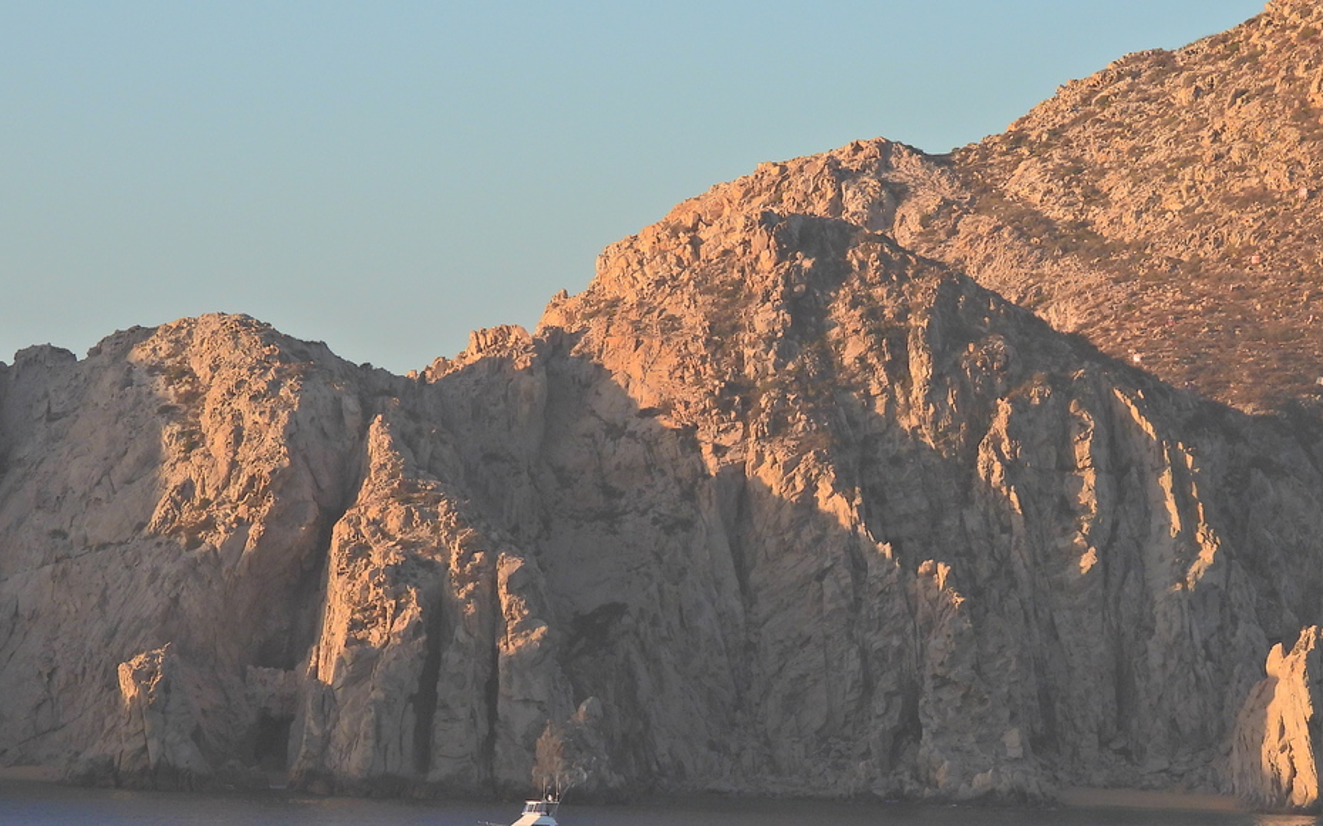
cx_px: 743
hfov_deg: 8.5
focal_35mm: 248
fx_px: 8941
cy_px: 438
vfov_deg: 5.3
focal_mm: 30.3
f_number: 4.5
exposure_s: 1/500
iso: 100
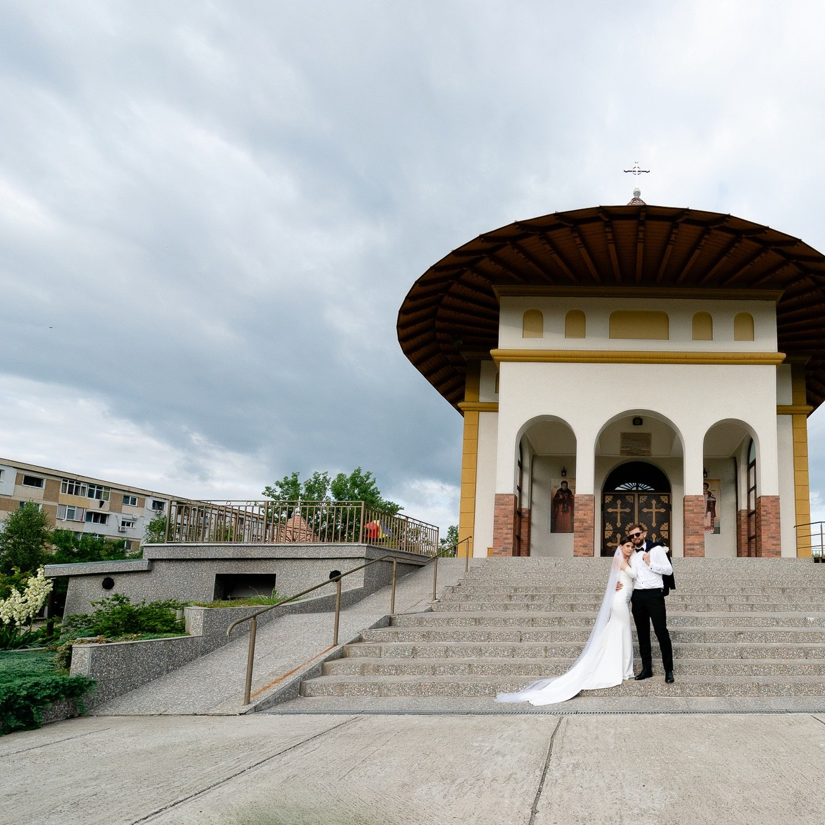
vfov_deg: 87.4
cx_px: 625
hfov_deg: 80.2
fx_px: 431
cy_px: 403
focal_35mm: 16
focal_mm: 12
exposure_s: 1/1250
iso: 400
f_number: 5
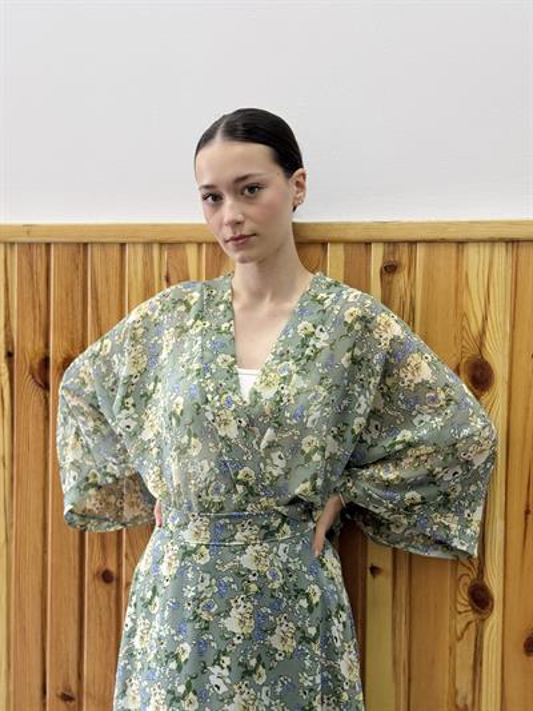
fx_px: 985
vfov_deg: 39.6
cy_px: 356
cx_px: 266
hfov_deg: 30.3
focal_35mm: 48
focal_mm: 6.76
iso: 160
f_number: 1.78
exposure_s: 1/50
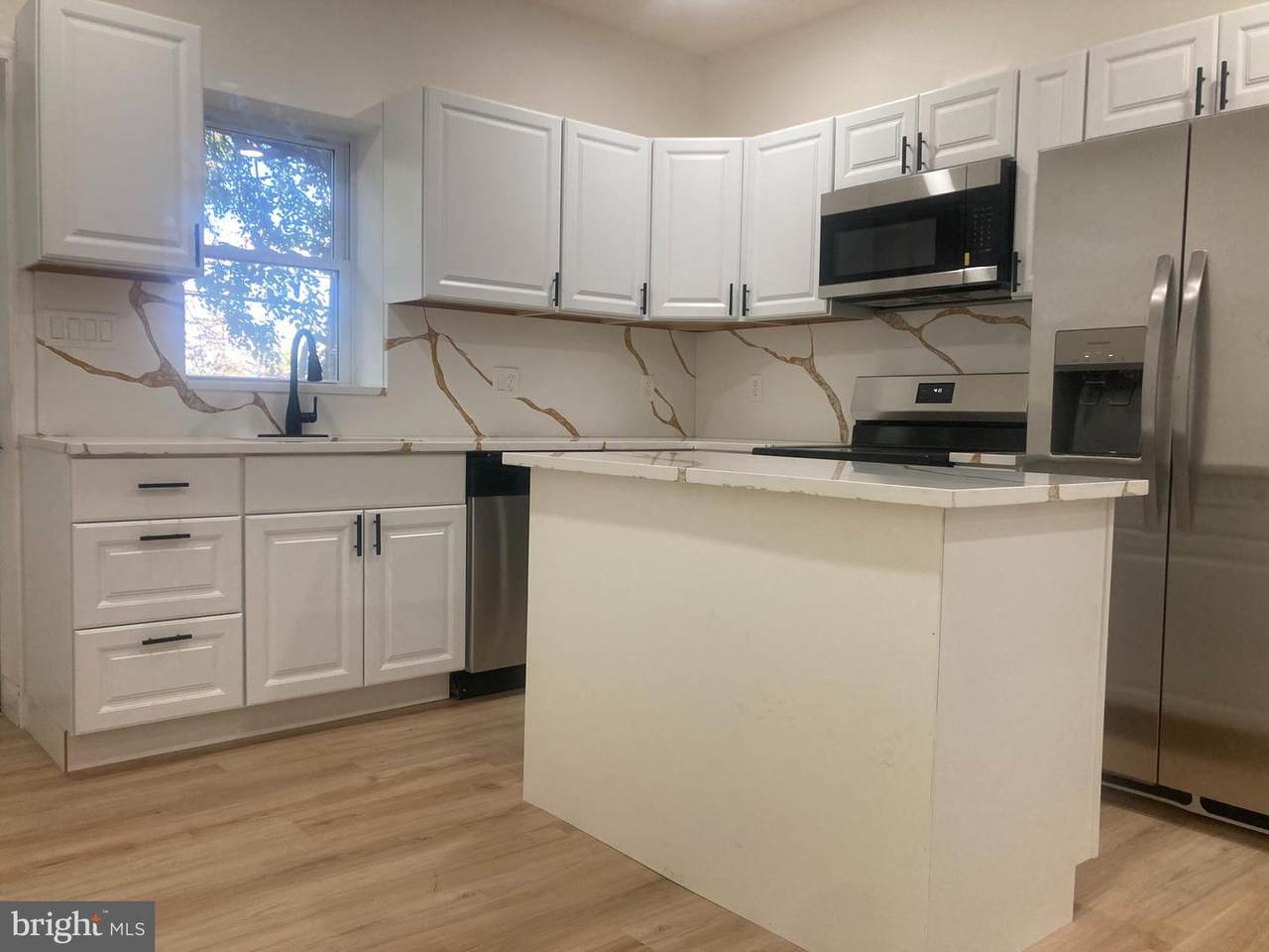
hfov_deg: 63.4
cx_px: 634
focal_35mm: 28
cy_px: 476
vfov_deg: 49.7
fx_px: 1026
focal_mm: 3.99
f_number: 1.8
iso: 64
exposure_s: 1/60
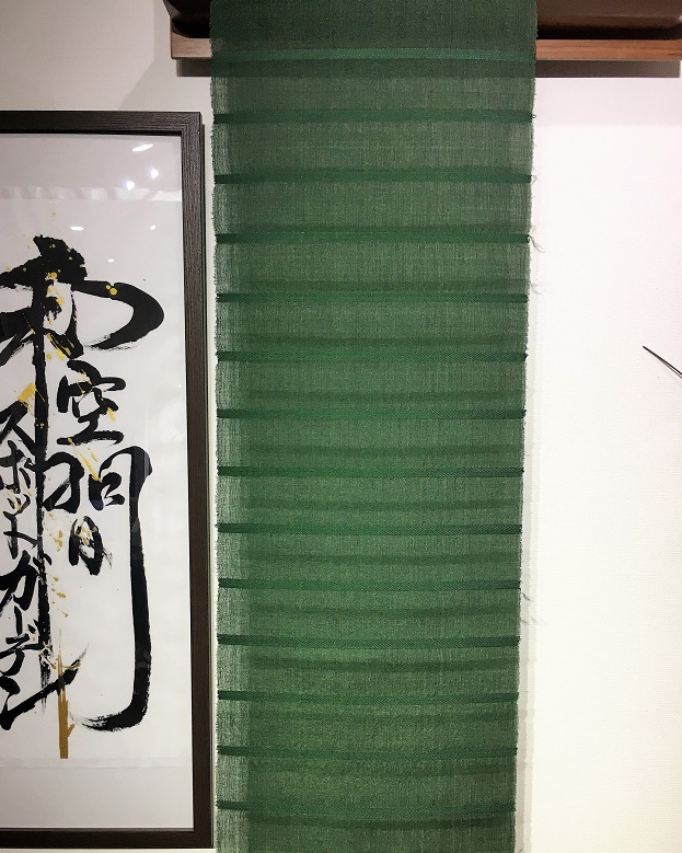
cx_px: 337
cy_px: 466
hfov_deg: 47.1
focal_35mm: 31
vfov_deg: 57.1
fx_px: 782
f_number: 2.2
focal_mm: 4.15
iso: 25
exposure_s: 1/30
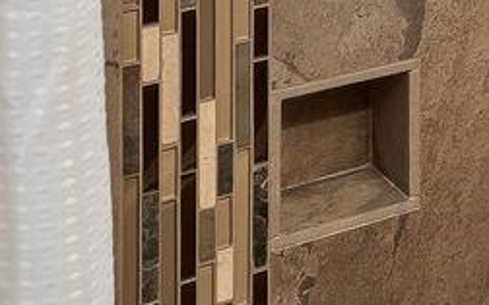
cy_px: -437
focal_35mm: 119
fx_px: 1584
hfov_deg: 15.6
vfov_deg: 9.7
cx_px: 819
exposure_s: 1/5
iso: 200
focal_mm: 17
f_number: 8
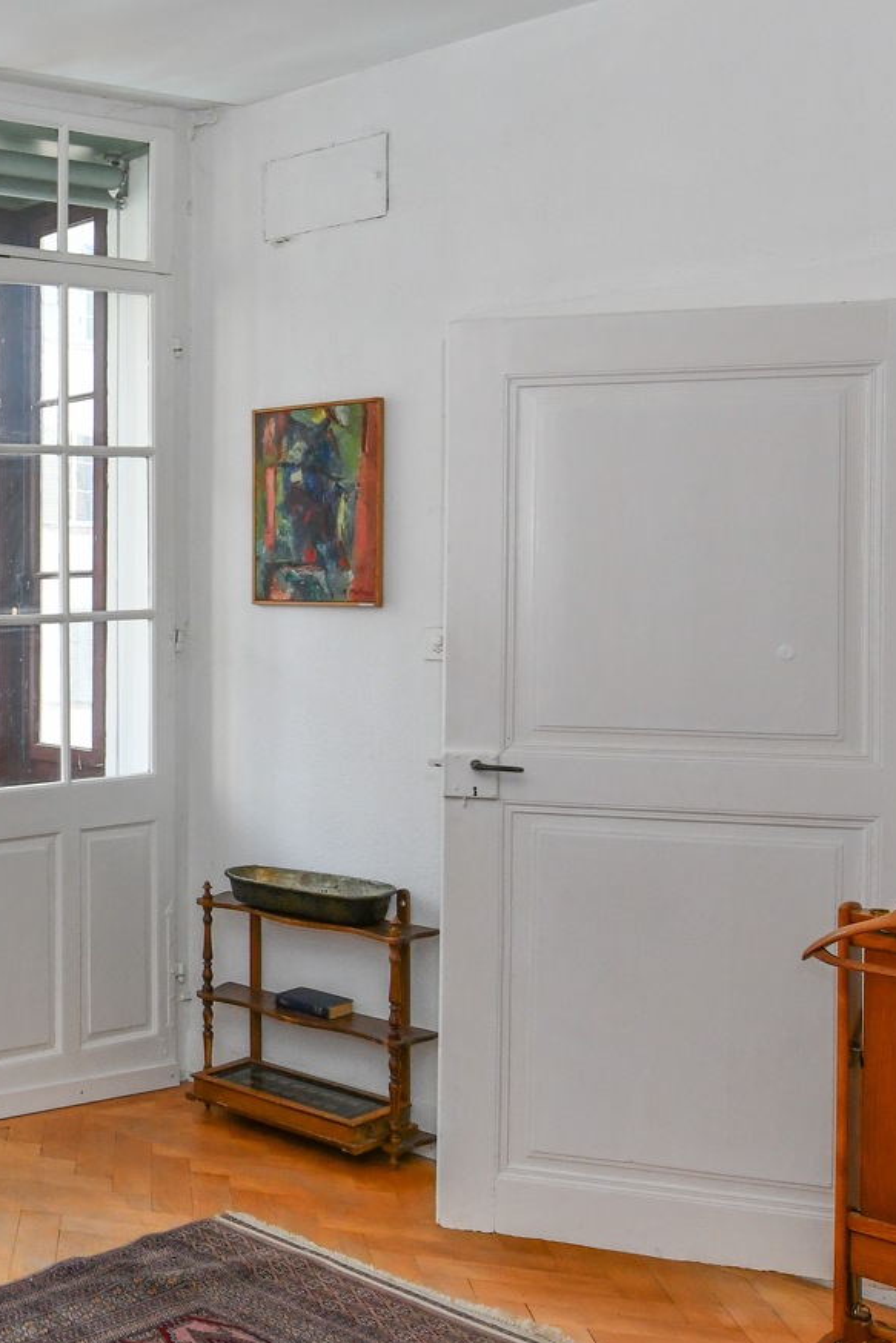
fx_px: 1530
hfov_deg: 26.1
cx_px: -361
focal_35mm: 41
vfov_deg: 47.4
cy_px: 623
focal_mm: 14
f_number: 7.1
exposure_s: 1/320
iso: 800
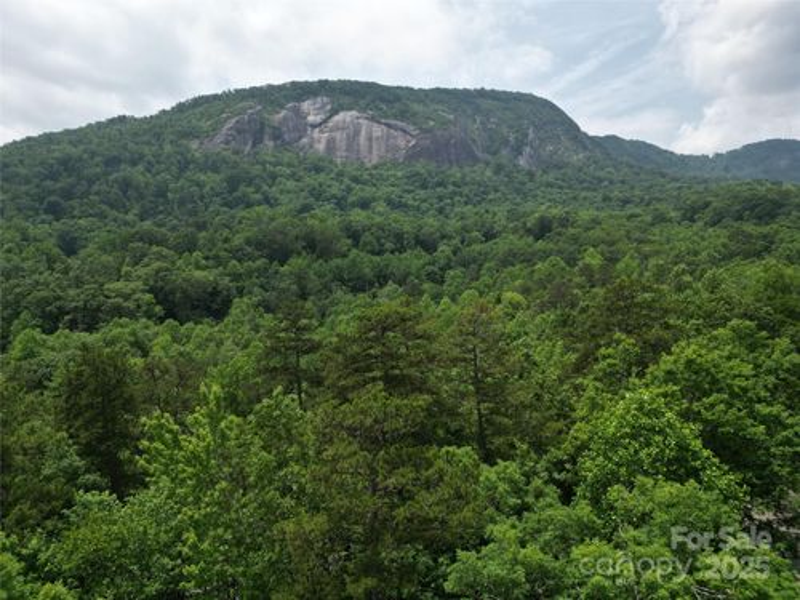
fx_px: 555
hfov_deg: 71.6
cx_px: 400
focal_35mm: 24
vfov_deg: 56.8
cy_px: 300
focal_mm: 6.72
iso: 100
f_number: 1.7
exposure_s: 1/3000
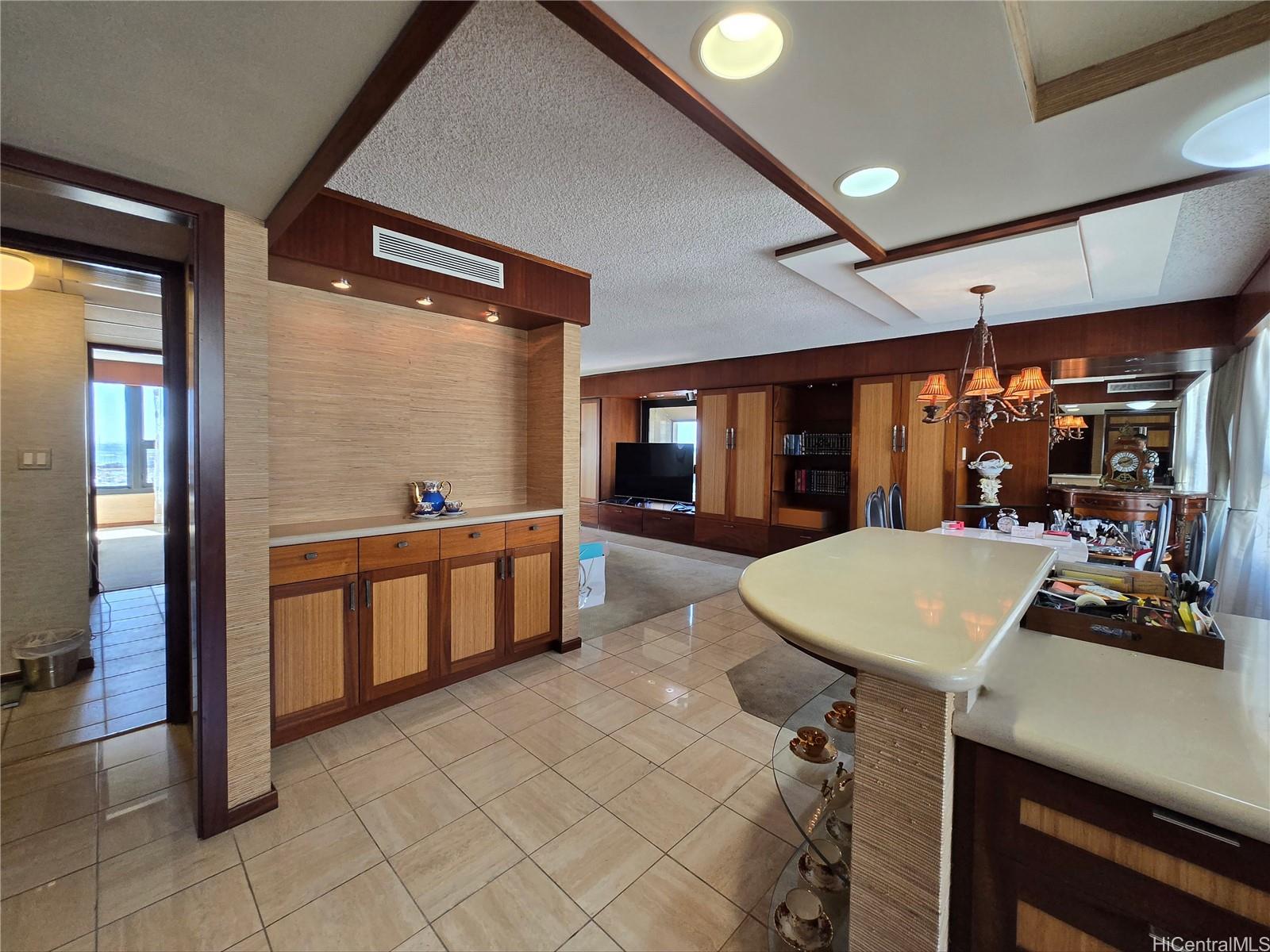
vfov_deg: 89.9
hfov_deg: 106.2
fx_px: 477
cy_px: 476
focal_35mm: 13
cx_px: 635
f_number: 2.2
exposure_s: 1/60.2
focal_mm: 1.7
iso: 100
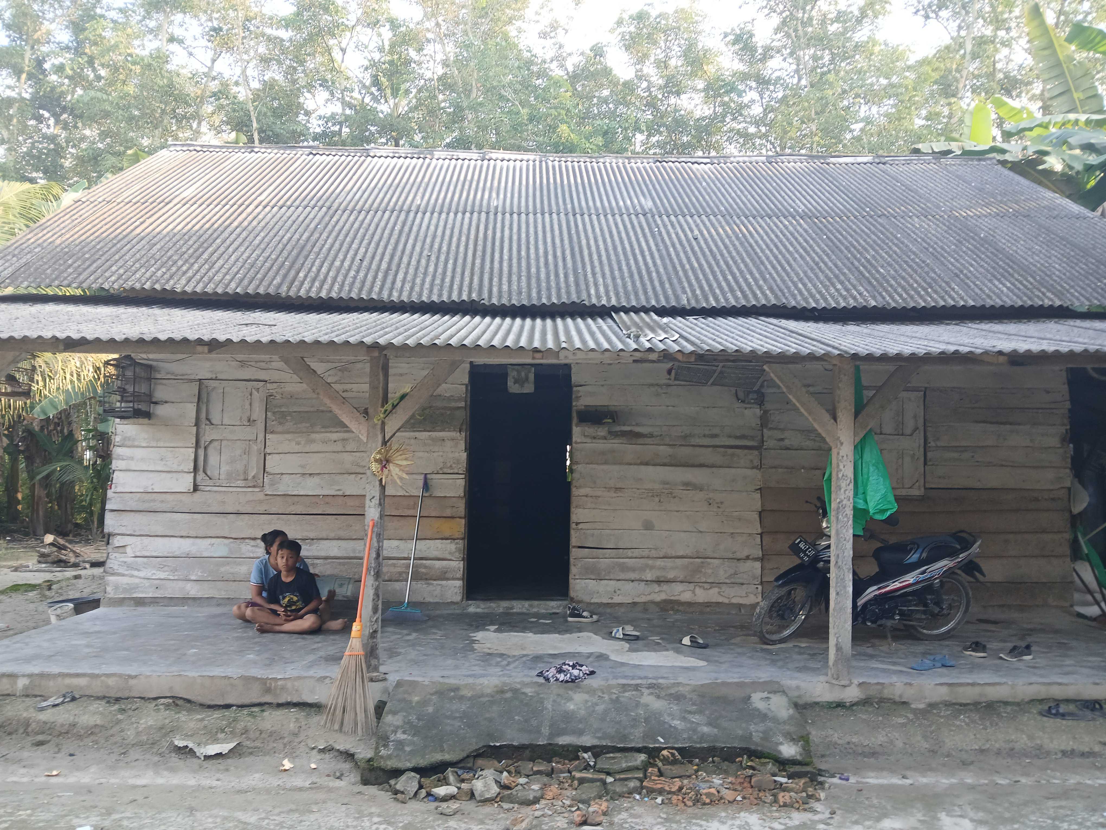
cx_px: 553
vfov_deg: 53.1
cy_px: 415
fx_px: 831
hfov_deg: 67.3
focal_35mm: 26
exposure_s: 1/50.3
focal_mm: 3.98
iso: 50
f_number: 1.8
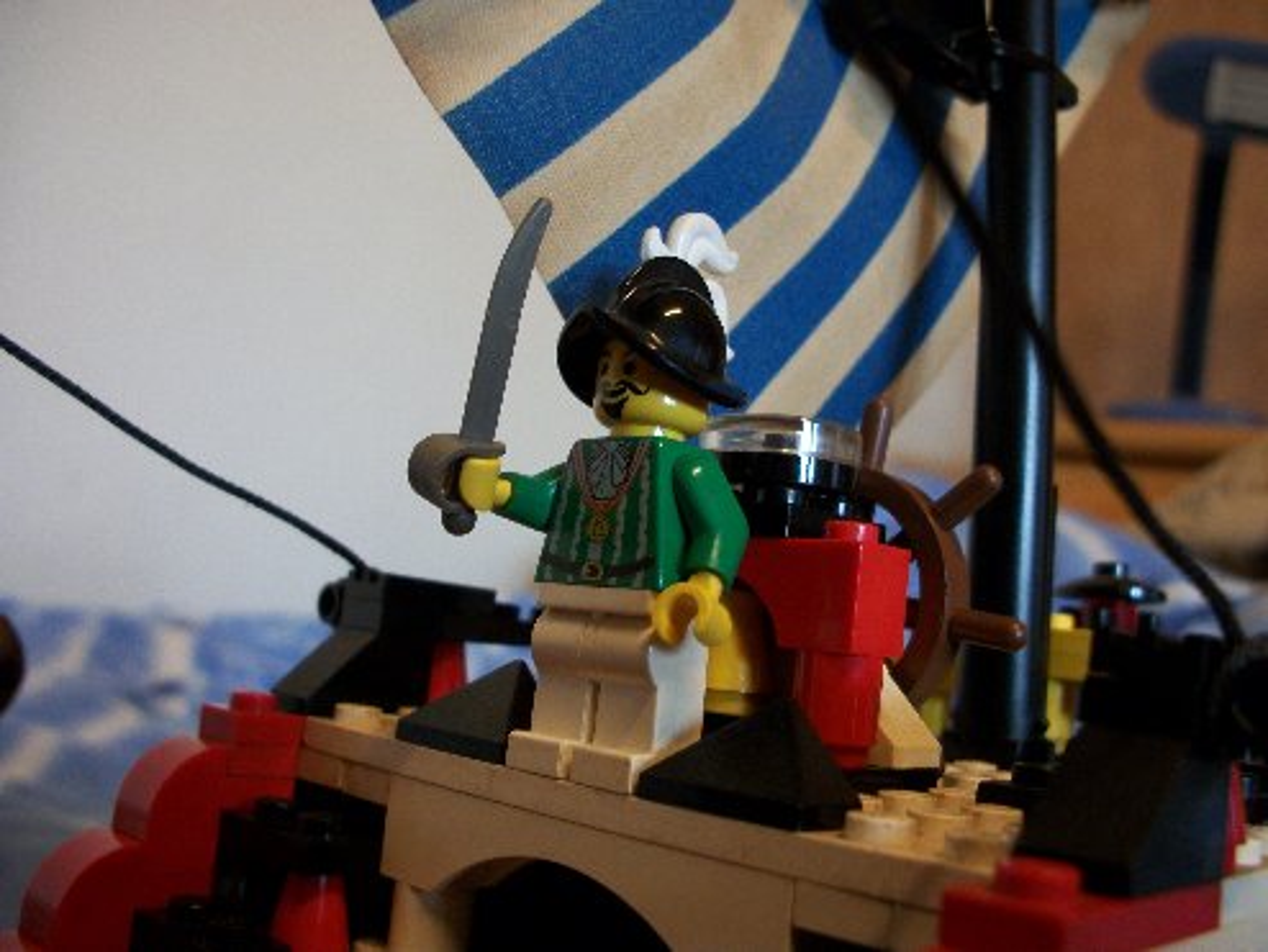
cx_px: 634
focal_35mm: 35
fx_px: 1283
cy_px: 476
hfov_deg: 52.6
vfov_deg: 40.7
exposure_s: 1/15
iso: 160
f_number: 3.1
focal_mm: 6.3
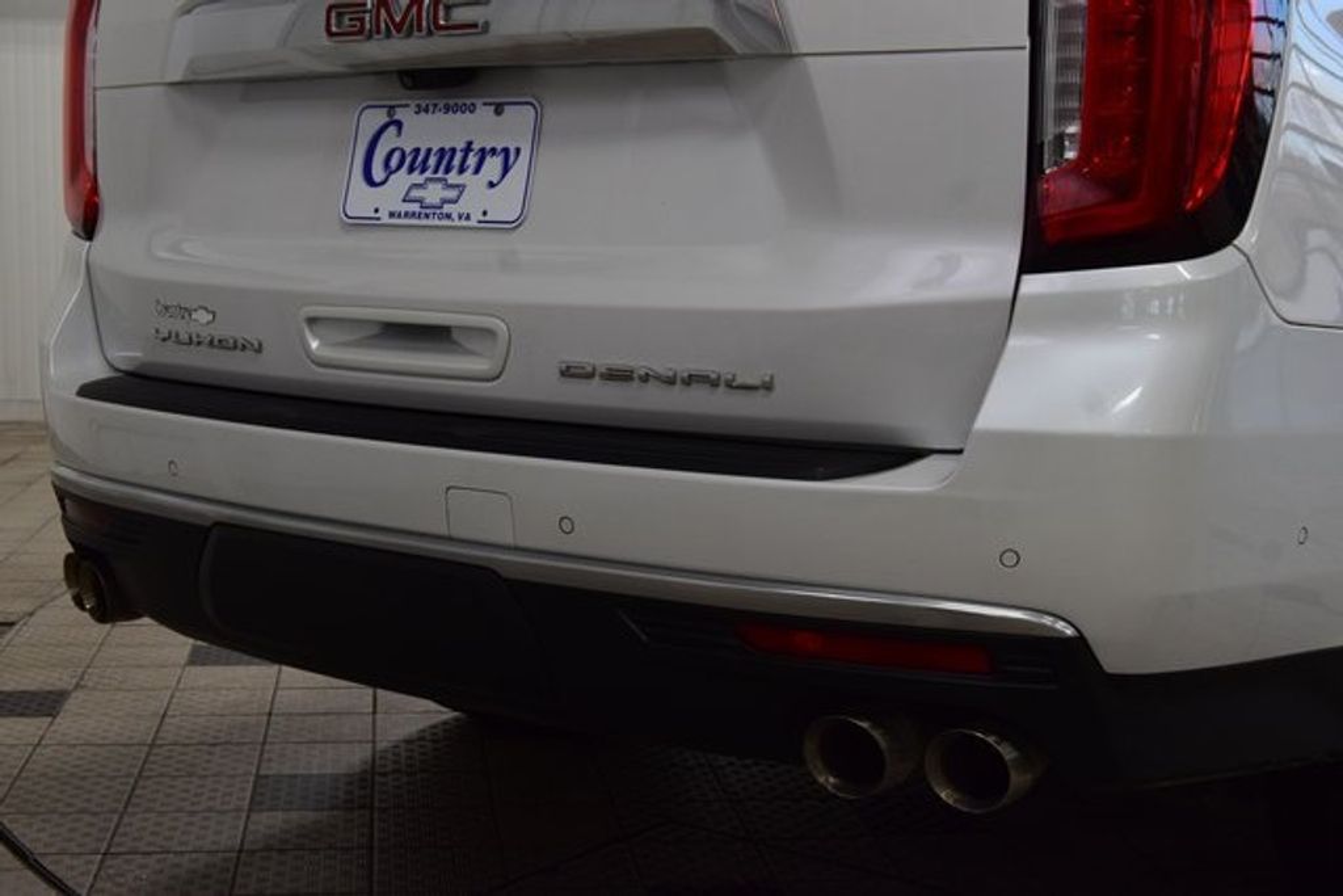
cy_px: 448
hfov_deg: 38.9
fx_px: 1903
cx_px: 672
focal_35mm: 51
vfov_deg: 26.5
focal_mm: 34
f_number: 8
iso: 1250
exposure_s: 1/60
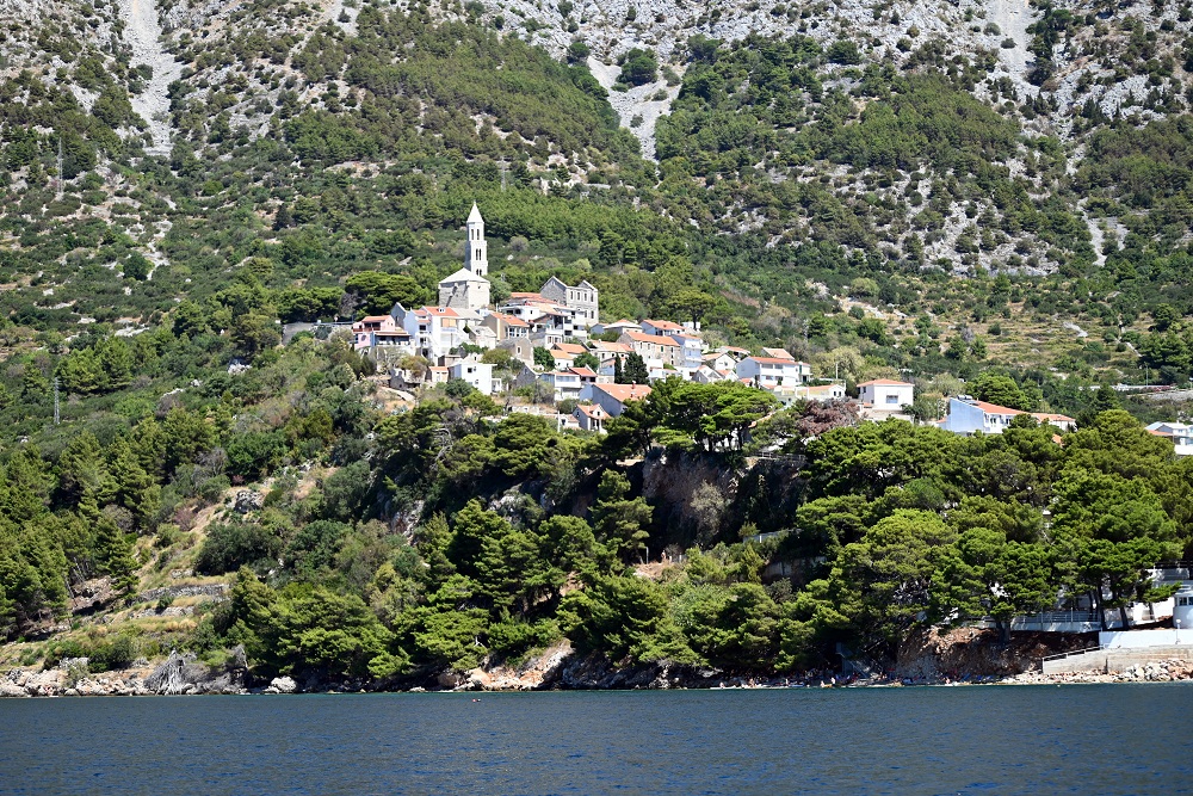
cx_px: 596
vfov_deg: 14.4
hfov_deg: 21.5
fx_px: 3148
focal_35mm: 95
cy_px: 398
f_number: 4.5
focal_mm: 95
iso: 100
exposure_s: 1/500
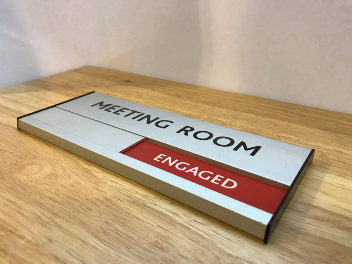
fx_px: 285
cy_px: 132
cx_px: 176
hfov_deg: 63.4
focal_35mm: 28
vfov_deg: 49.7
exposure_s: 1/33
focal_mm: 3.99
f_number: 1.8
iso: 40
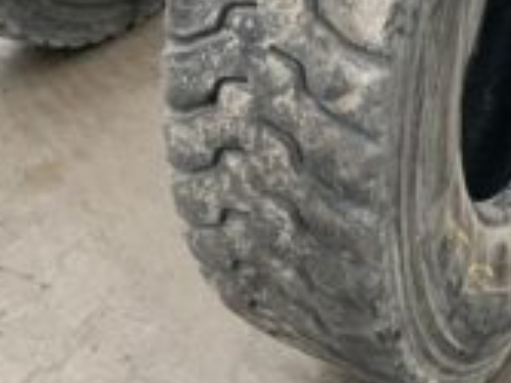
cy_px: 20
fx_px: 988
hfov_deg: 28.8
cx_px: 343
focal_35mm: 67
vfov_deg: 21.3
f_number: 1.8
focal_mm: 4.25
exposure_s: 1/60
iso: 200
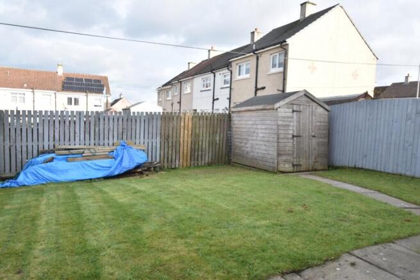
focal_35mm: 24
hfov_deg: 73.7
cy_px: 140
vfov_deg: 53.2
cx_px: 210
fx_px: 280
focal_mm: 16
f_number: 4.5
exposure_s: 1/250
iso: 100
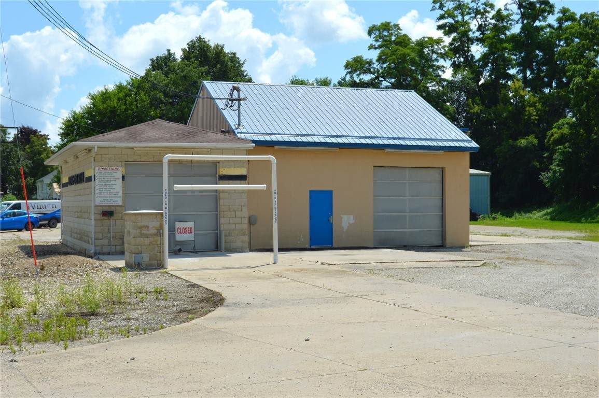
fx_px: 873
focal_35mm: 52
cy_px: 199
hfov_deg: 37.9
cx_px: 300
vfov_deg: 25.7
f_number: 11
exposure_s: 1/500
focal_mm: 35
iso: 180
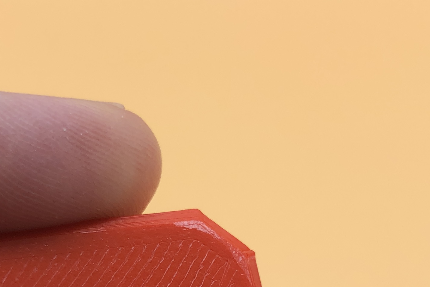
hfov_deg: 24.7
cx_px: 183
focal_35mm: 82
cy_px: 378
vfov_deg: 15.8
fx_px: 979
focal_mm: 4
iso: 25
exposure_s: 1/147
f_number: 1.8
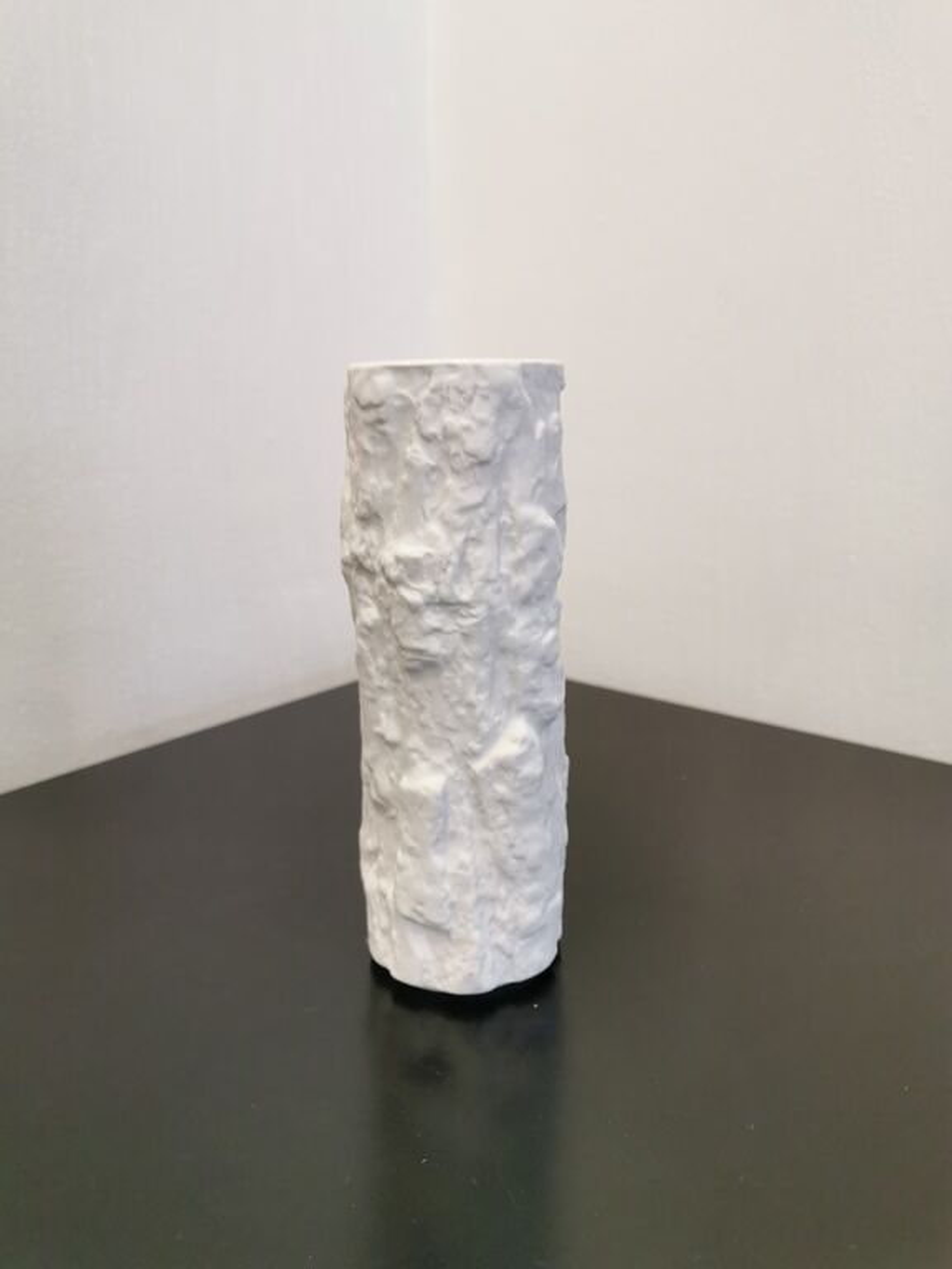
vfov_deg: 65.3
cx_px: 476
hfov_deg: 51.4
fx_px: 990
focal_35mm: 27
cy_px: 634
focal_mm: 5.58
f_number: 1.8
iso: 200
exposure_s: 1/50
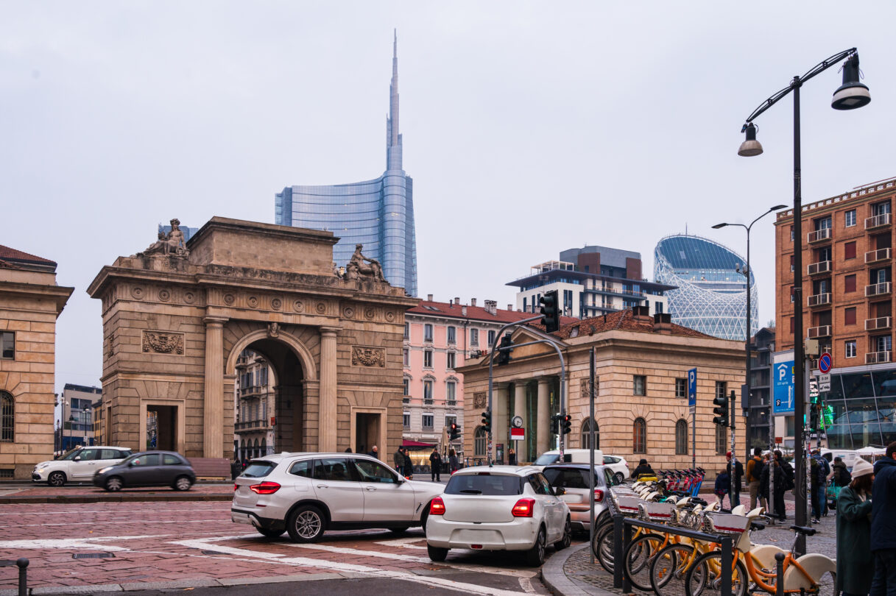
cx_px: 448
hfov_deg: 55.8
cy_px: 298
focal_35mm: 34
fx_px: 846
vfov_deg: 38.8
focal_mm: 34
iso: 400
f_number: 8
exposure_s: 1/100
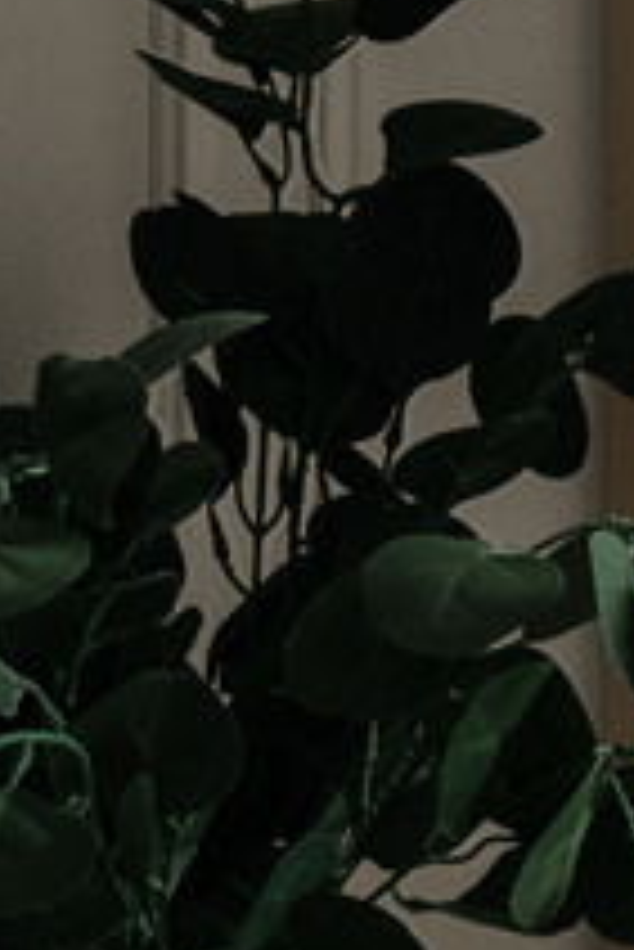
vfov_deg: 5.6
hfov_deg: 3.7
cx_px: 1805
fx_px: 9599
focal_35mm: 364
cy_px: 0
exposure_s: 1/4
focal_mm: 48
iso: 100
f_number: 5
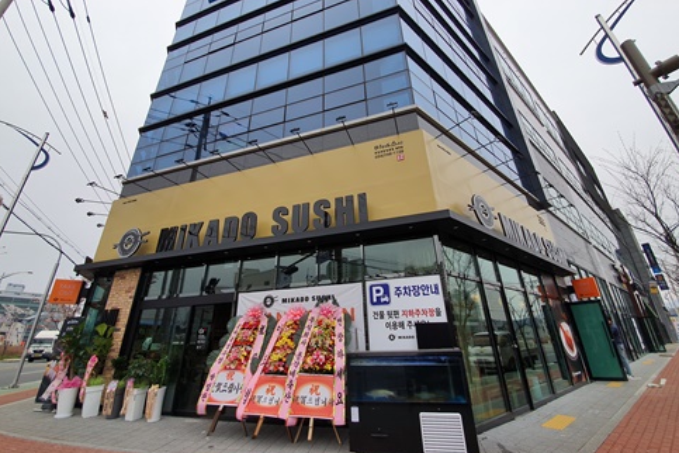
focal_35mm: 14
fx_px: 264
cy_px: 217
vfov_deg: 81.2
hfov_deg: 104.3
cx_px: 342
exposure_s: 1/846
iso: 50
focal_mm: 1.8
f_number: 2.2
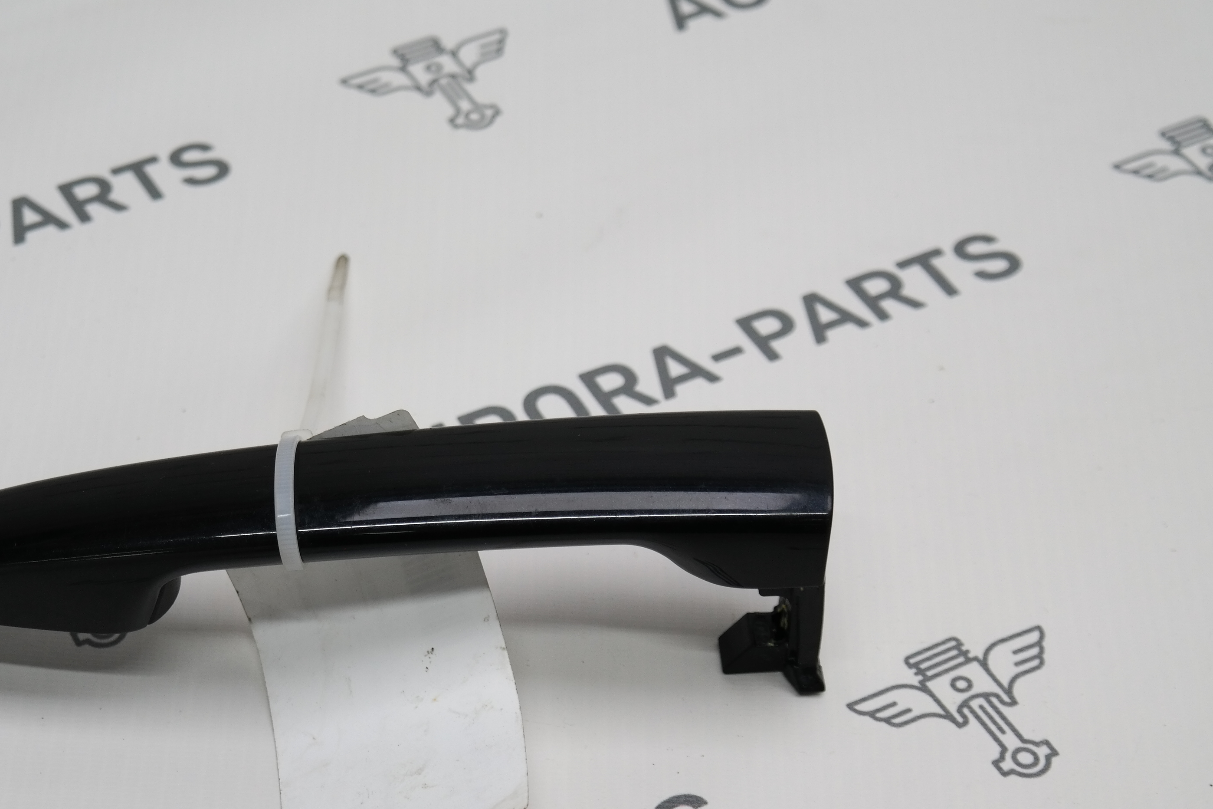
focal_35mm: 89
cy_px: 501
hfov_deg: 22.8
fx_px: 2999
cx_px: 384
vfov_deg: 15.3
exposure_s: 1/60
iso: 200
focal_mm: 42
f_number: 5
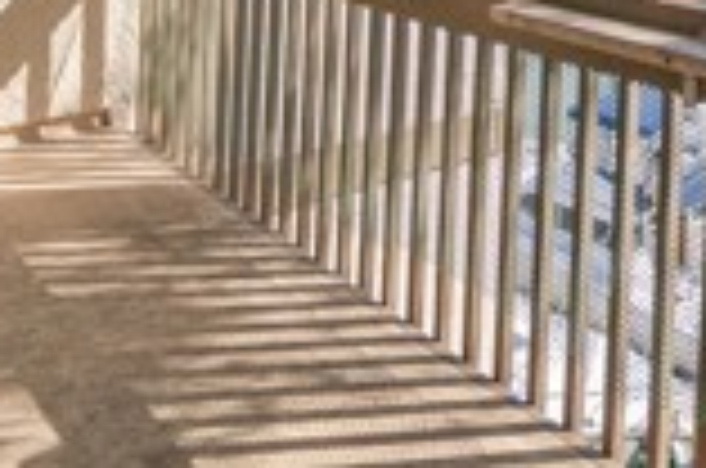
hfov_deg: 37.1
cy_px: -148
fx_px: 959
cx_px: 670
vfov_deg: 23.9
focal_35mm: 49
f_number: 4
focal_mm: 12
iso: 100
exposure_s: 1/640
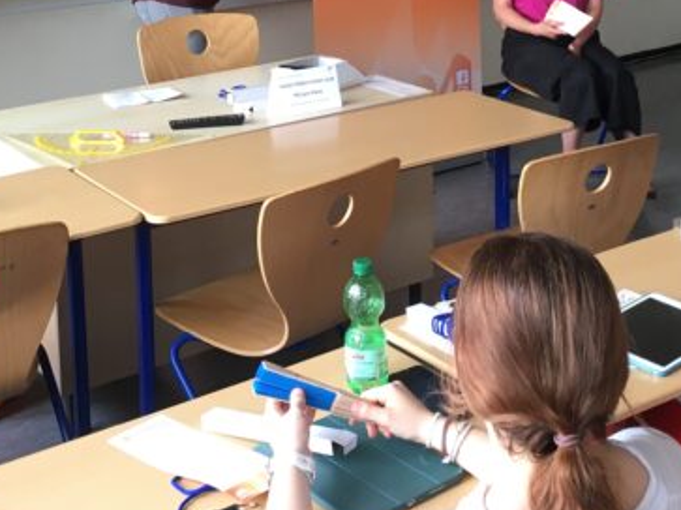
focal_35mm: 64
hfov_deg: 30.3
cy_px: -21
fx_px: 1259
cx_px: 366
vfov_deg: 21.9
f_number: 2.2
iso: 64
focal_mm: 4.15
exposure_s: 1/33
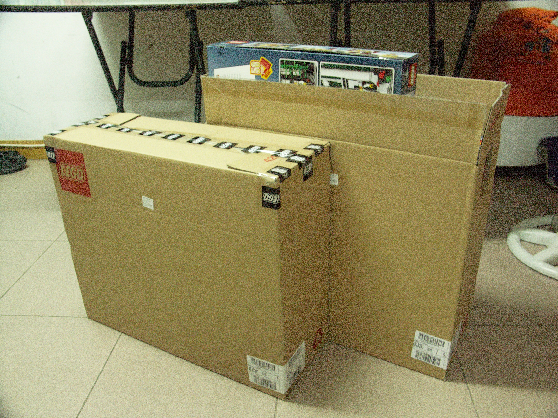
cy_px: 209
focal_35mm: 31
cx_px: 279
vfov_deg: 45.4
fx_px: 500
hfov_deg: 58.4
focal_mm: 8
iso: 800
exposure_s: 1/20
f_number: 2.8
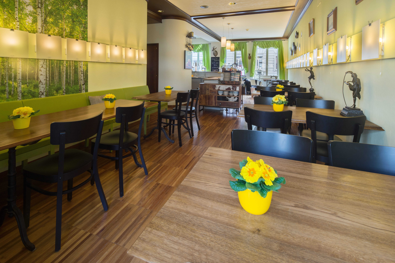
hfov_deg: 93.3
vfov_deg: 70.4
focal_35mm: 17
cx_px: 198
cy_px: 132
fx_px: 187
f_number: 16
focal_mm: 17
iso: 100
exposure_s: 1/1.67
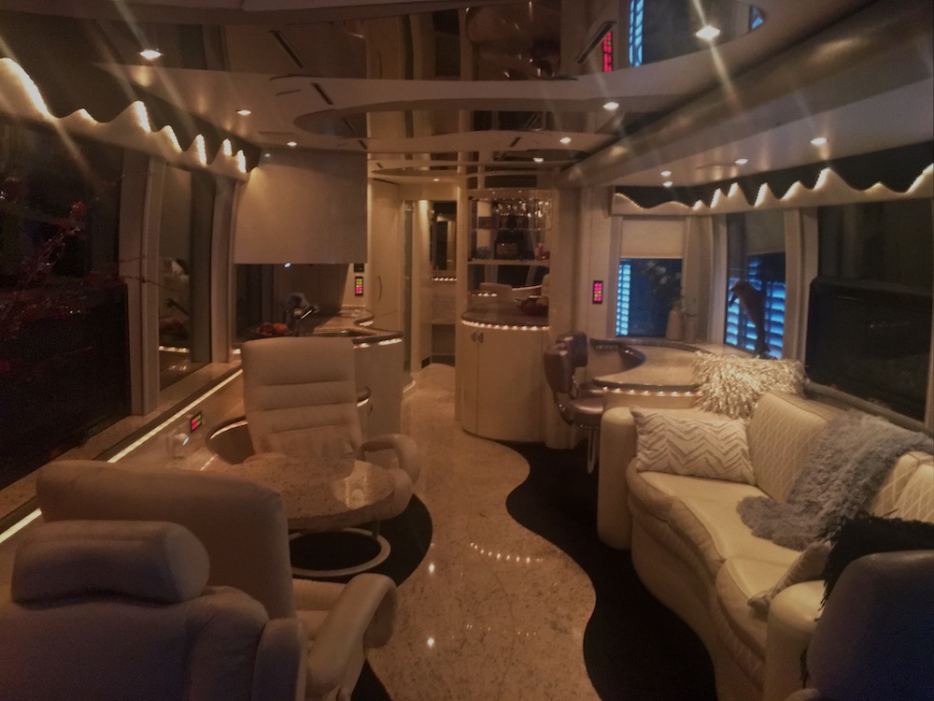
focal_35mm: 29
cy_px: 350
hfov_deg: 61.7
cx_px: 467
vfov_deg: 48.2
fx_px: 782
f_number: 2.2
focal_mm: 4.15
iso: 200
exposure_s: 1/20
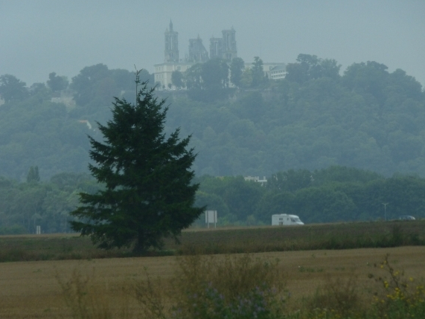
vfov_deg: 4.7
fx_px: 3858
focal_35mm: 314
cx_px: 210
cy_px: 162
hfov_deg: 6.3
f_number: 5
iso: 200
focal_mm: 53.2
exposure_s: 1/500
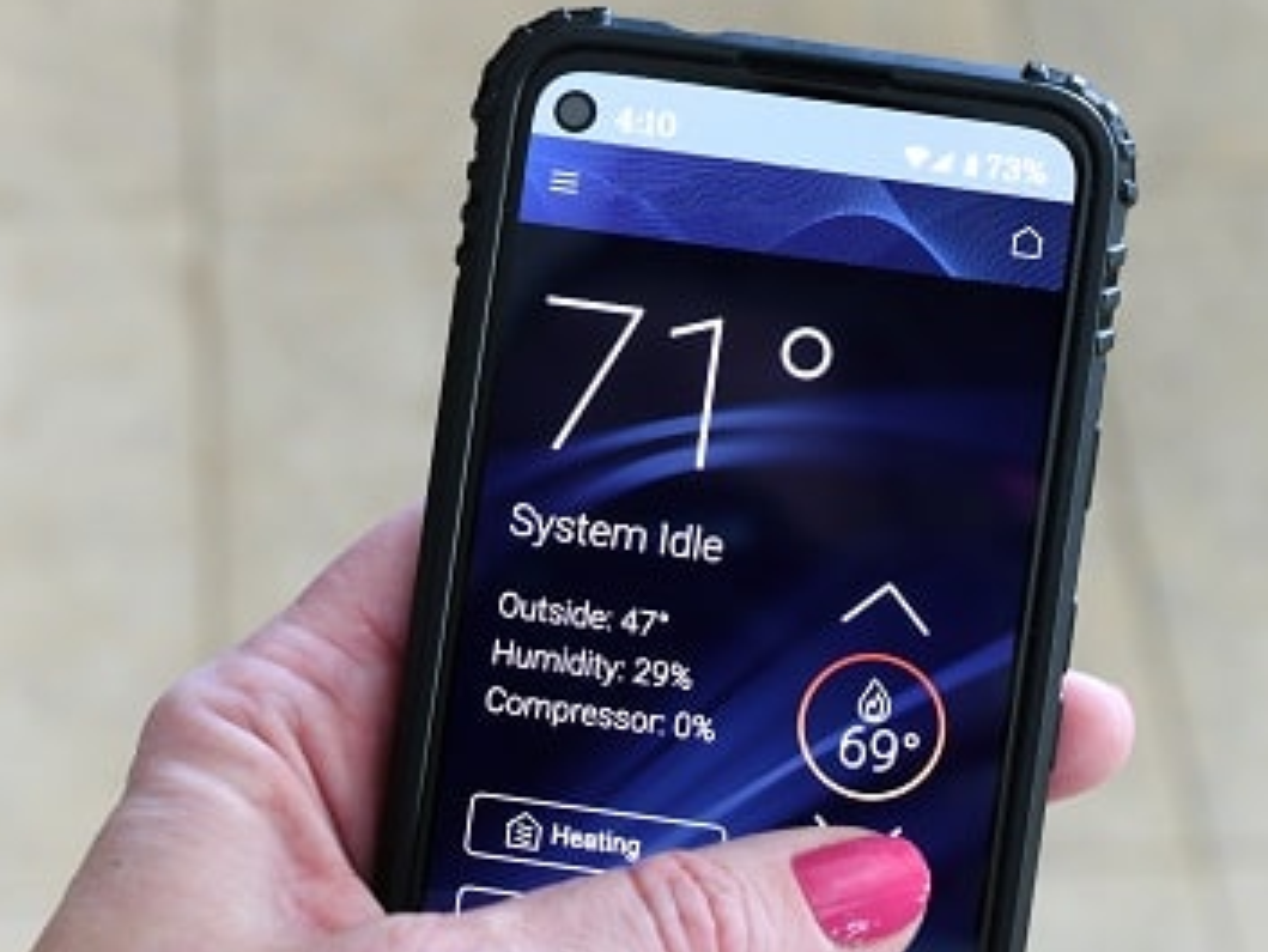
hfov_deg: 20.0
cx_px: 489
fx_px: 3591
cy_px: 697
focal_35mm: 98
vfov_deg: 15.0
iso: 400
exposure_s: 1/20
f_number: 7.1
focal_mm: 40
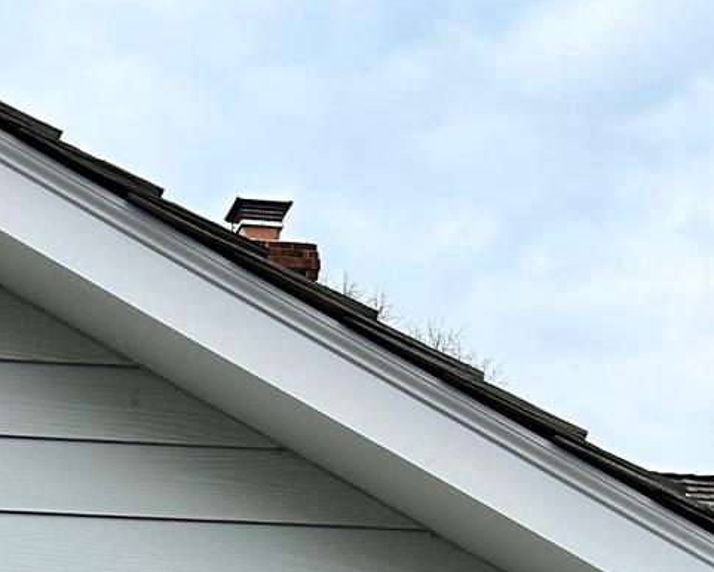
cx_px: -384
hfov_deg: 16.1
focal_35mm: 108
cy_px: 970
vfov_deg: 13.1
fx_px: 2283
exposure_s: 1/1009
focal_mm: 5.7
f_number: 1.5
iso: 50
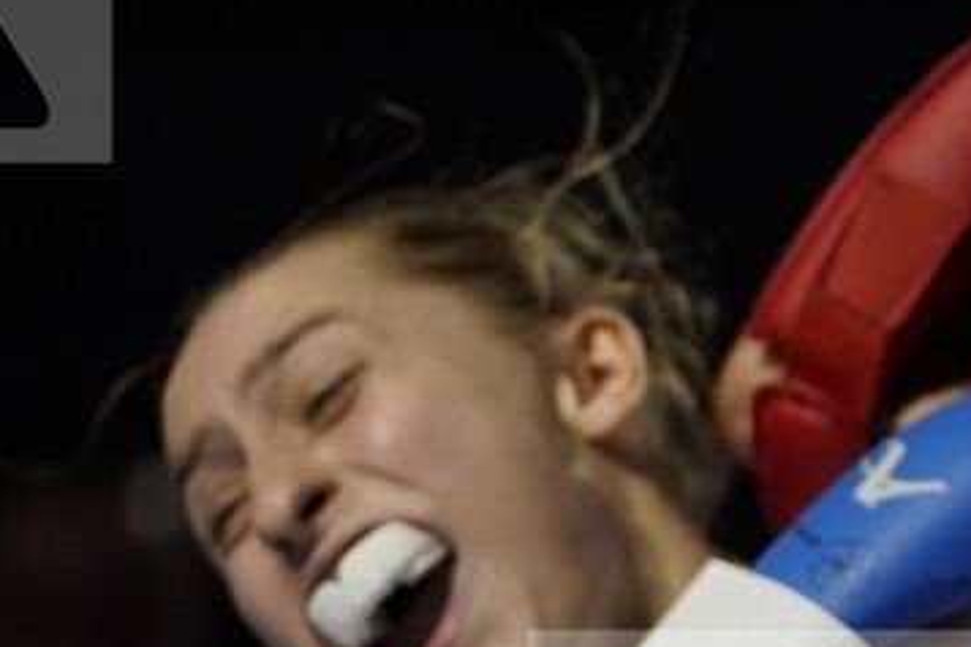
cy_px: 878
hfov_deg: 3.1
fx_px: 17800
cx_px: 1703
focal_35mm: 660
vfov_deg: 2.1
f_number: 2.8
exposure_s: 1/1000
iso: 500
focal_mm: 131
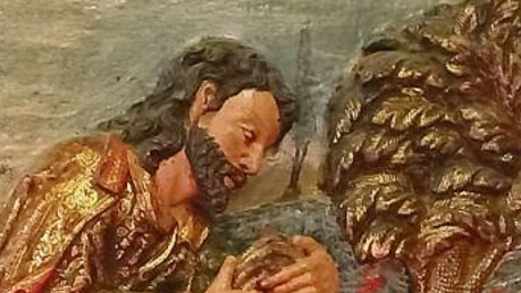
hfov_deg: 22.4
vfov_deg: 11.8
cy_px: 521
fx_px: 1312
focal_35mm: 95
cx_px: 212
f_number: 2
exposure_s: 1/17
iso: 2000
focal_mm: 4.6
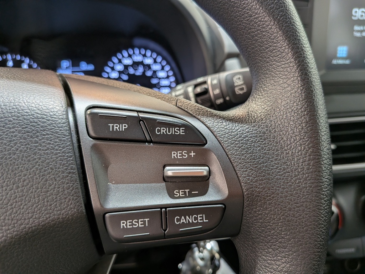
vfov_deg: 56.8
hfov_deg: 71.6
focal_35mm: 24
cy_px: 137
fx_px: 253
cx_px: 182
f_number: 1.7
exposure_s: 1/50
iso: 191
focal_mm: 4.53
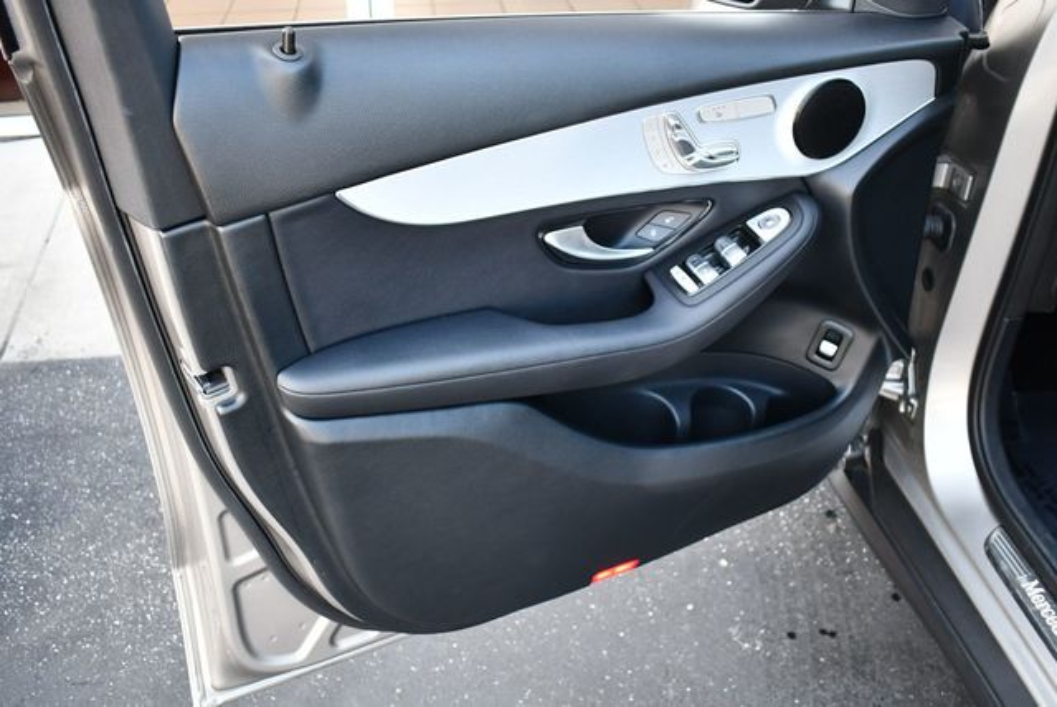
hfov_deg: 53.1
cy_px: 354
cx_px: 528
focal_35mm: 36
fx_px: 1058
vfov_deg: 36.9
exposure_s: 1/250
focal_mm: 18
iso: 800
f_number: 3.5
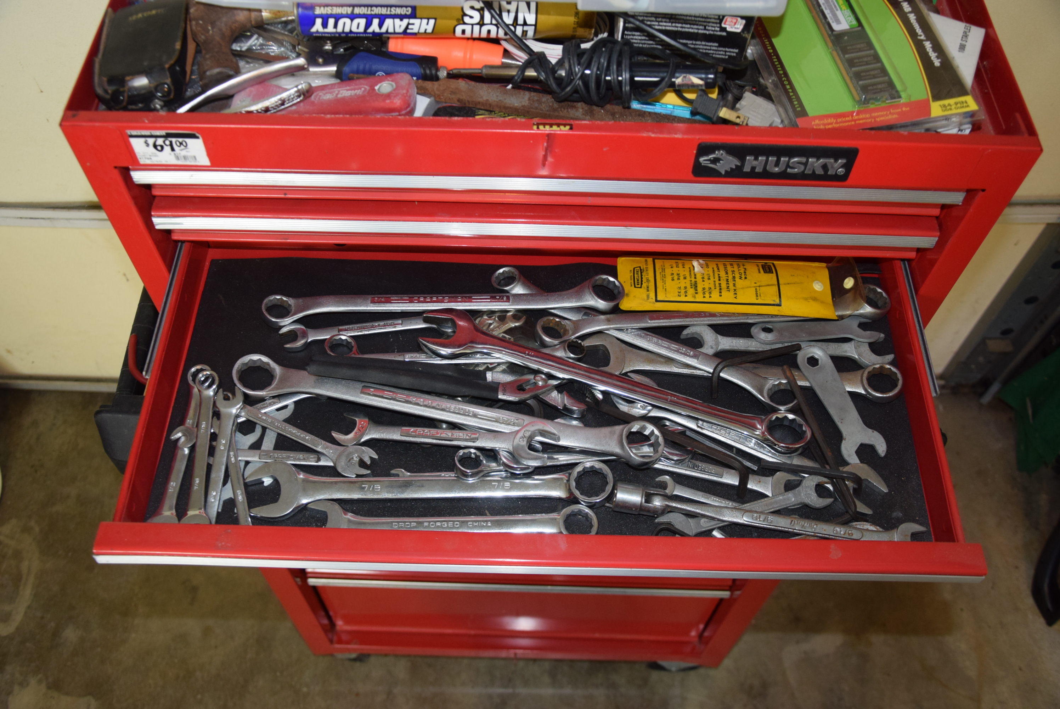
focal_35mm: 32
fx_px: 928
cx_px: 530
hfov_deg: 59.5
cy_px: 354
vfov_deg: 41.8
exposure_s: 1/30
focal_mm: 21
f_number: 3.8
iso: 900
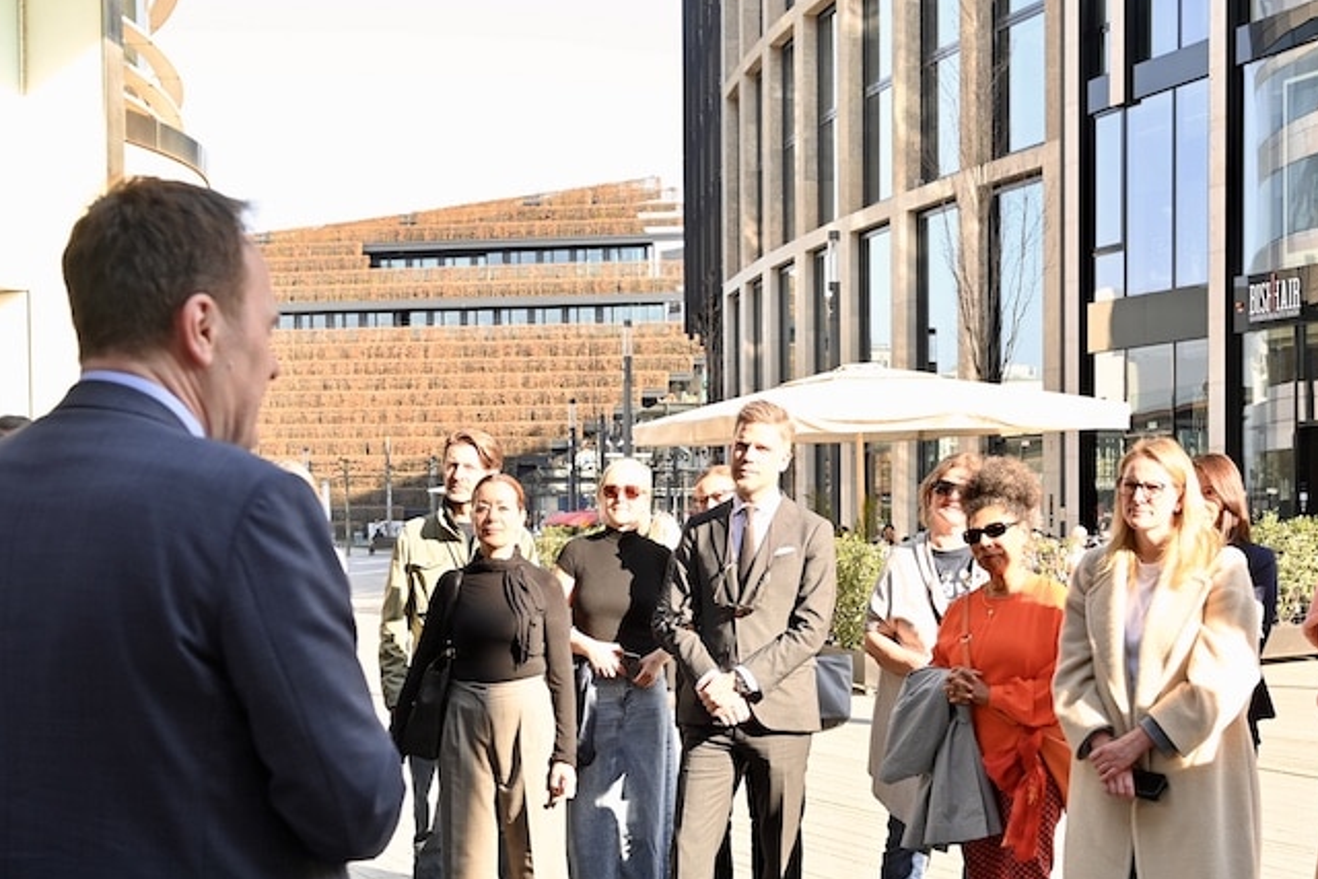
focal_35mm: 56
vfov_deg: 24.1
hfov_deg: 35.6
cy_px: 571
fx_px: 2051
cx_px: 721
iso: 100
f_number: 4.5
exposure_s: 1/100
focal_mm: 35
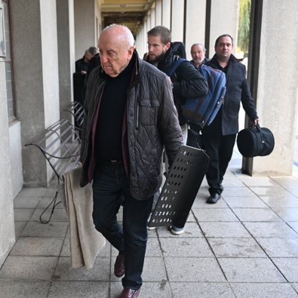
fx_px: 455
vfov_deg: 36.2
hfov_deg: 35.9
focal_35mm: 47
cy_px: 161
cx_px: 100
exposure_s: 1/1000
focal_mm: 31.5
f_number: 3.5
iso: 3200
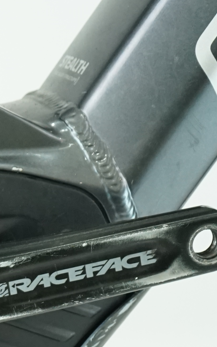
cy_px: 340
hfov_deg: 6.0
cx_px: -523
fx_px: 1854
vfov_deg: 10.6
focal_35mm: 196
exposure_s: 1/200
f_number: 5
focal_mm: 42
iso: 2000
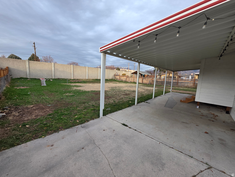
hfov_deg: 106.2
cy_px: 88
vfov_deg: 89.9
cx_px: 118
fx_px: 88
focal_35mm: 13
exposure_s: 1/120
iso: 64
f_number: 1.9
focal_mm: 2.2
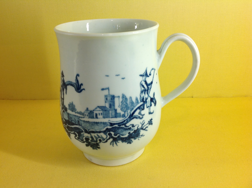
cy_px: 94
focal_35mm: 35
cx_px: 126
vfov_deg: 40.6
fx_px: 254
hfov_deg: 52.7
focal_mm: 4.28
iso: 50
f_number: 2.4
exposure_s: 1/30
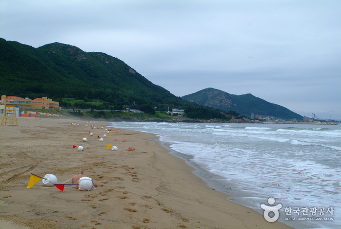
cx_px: 170
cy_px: 114
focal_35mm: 42
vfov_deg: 32.0
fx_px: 398
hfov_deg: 46.3
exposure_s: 1/125
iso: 200
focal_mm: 28
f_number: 9.5
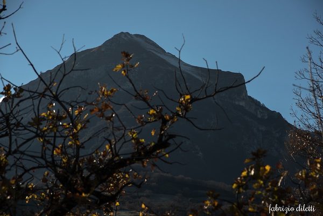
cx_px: 162
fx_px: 942
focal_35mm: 105
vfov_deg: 13.0
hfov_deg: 19.5
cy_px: 108
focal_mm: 105
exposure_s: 1/800
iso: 100
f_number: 8
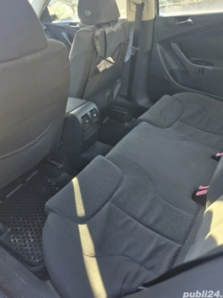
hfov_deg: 53.0
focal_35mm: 26
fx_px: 224
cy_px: 133
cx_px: 109
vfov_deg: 67.2
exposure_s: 1/100
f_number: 1.8
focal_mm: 5.4
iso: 80
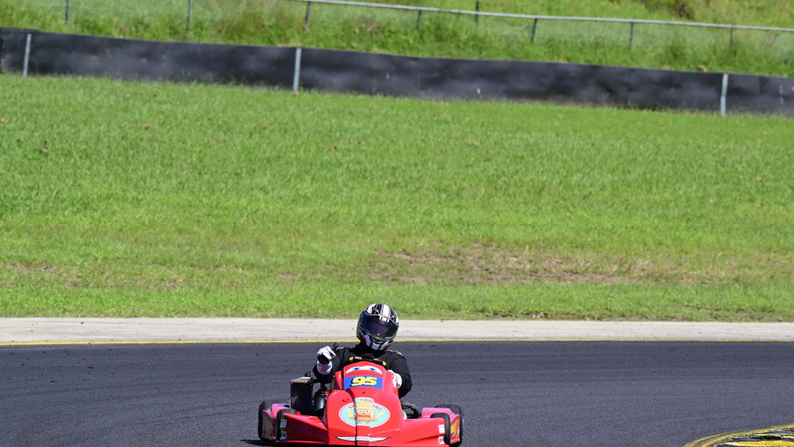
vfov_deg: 3.0
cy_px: 260
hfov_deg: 5.4
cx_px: 396
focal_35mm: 400
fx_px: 8423
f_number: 11
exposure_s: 1/640
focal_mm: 380
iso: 500
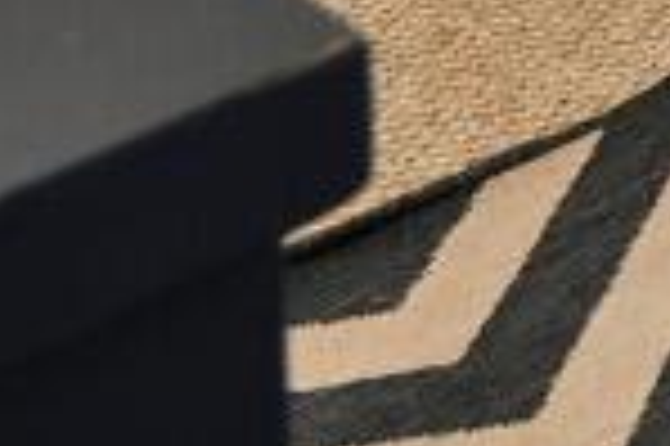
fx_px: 2156
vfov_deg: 8.0
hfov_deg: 9.9
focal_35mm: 116
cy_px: -1266
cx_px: 2262
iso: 280
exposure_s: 1/20
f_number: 11
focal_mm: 15
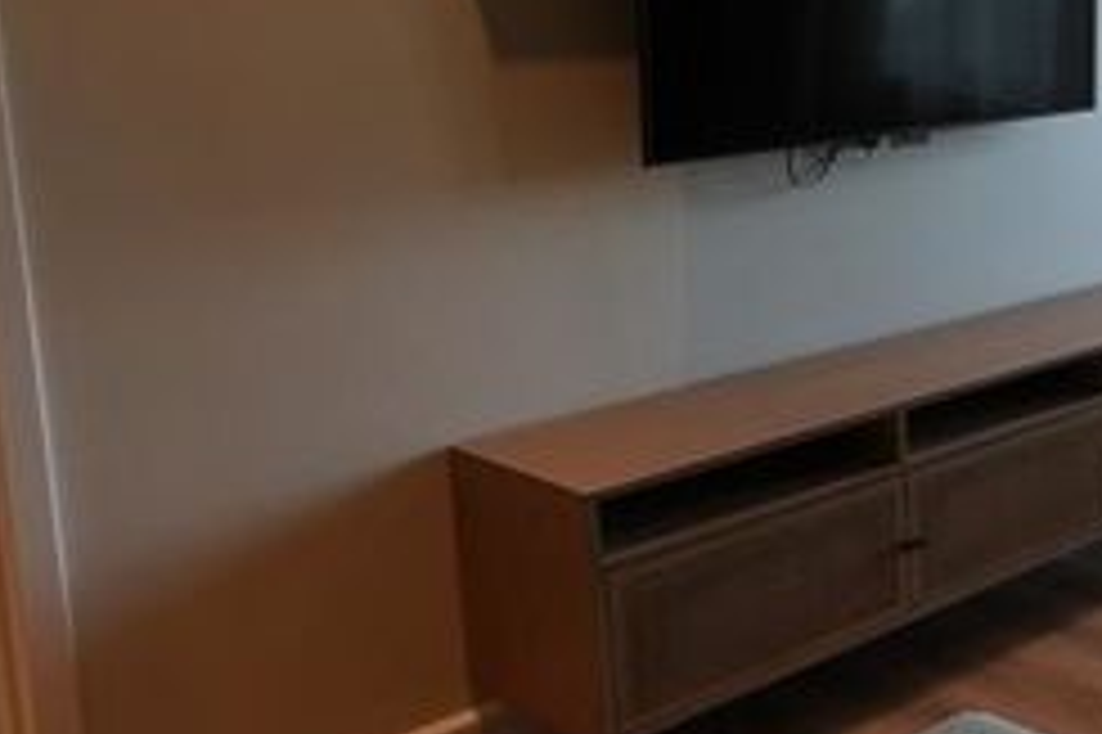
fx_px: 1407
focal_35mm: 46
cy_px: 135
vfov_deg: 28.5
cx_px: 1563
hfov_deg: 29.9
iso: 640
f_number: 4
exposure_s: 1/160
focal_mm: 11
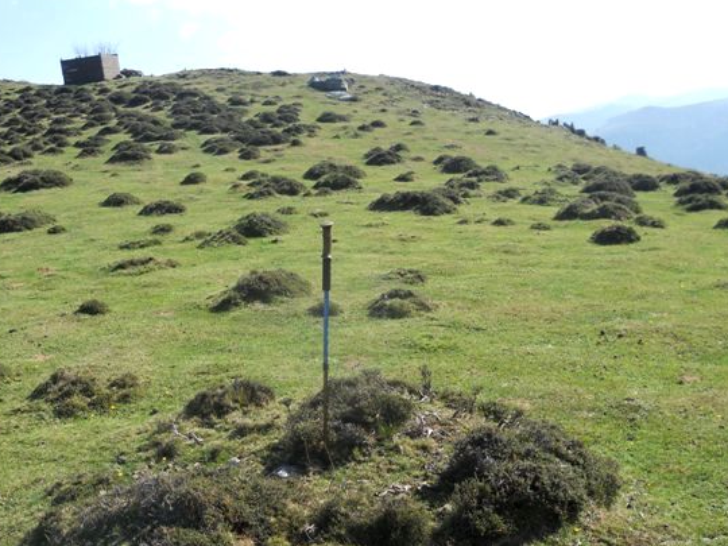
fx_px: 841
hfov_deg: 46.6
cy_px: 349
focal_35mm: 40
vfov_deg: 35.7
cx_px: 303
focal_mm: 4.9
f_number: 3.2
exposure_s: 1/640
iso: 80
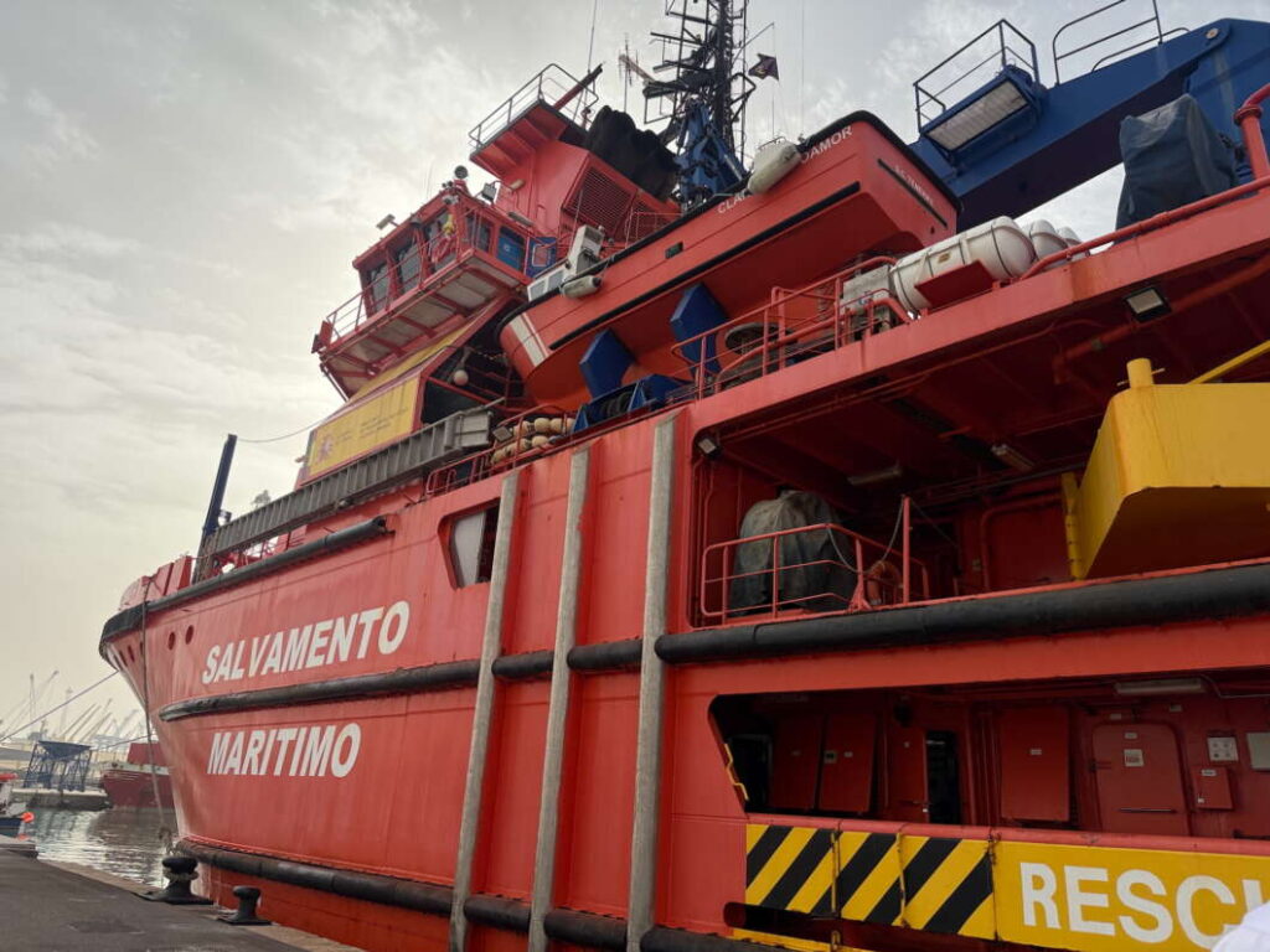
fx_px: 881
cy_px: 476
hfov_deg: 71.6
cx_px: 635
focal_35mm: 24
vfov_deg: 56.8
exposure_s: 1/8130
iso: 125
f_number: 1.78
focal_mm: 6.76
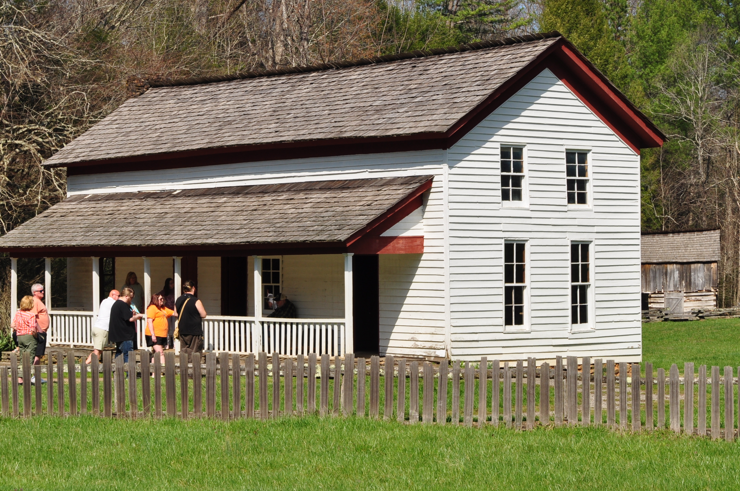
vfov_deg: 14.5
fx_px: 1930
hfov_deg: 21.7
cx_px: 325
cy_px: 221
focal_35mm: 94
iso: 200
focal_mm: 52
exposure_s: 1/320
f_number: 10
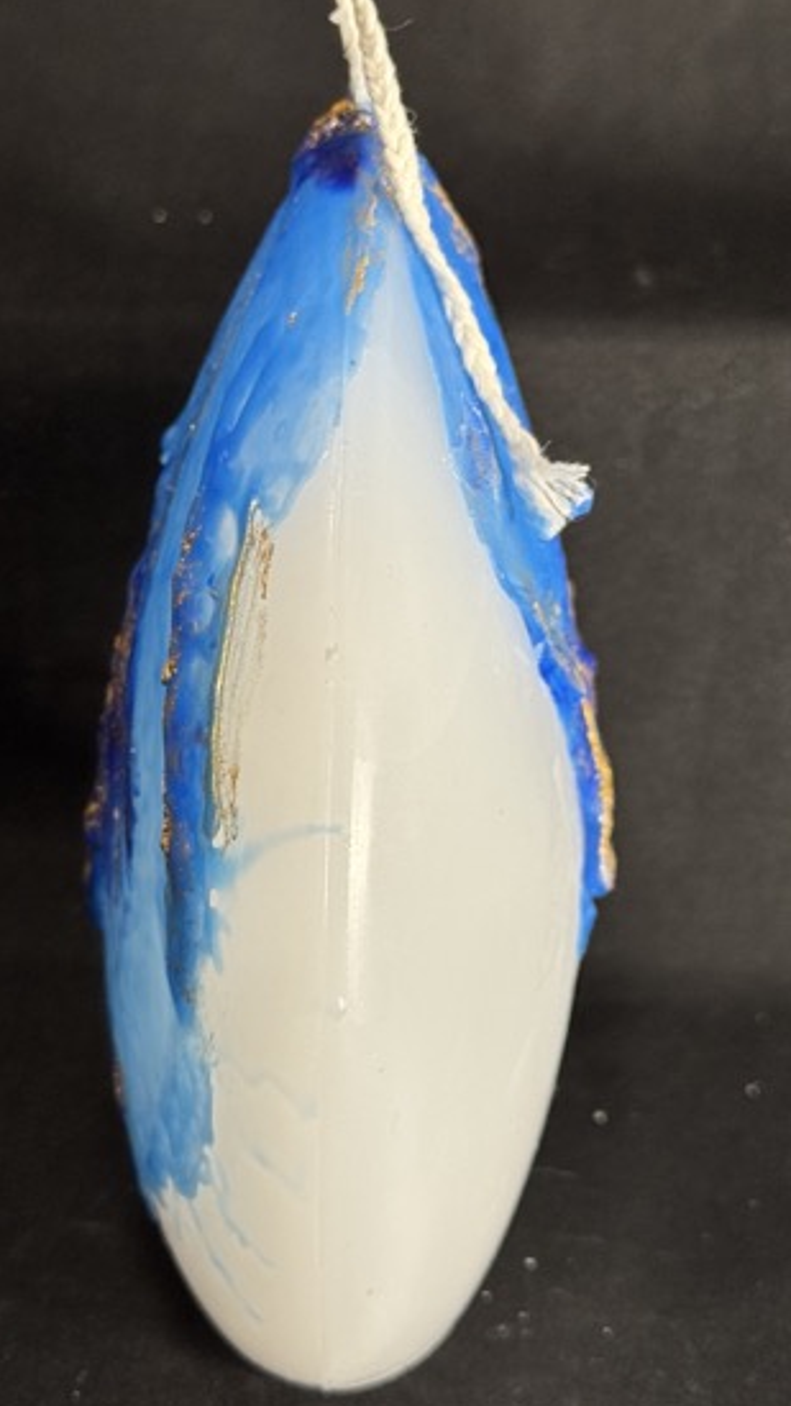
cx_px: 346
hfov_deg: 19.7
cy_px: 684
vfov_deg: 34.3
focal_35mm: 61
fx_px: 2273
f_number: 1.78
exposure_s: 1/59
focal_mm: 6.76
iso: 160
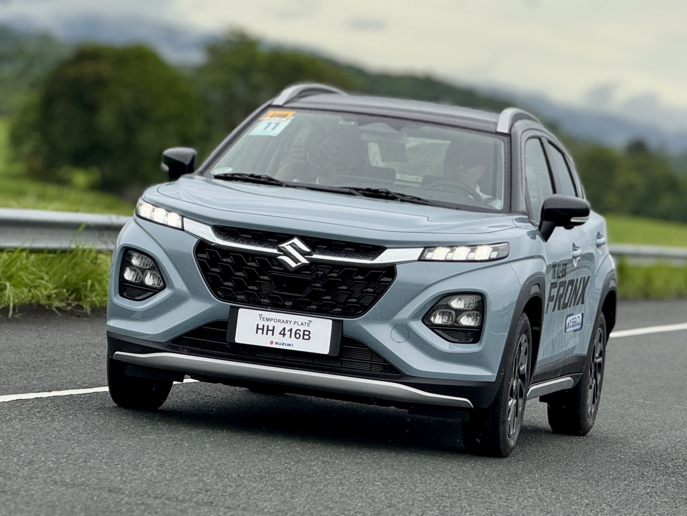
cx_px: 344
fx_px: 2382
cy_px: 258
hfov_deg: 16.4
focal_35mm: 120
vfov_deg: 12.3
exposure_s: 1/891
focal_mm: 15.66
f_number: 2.8
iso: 64
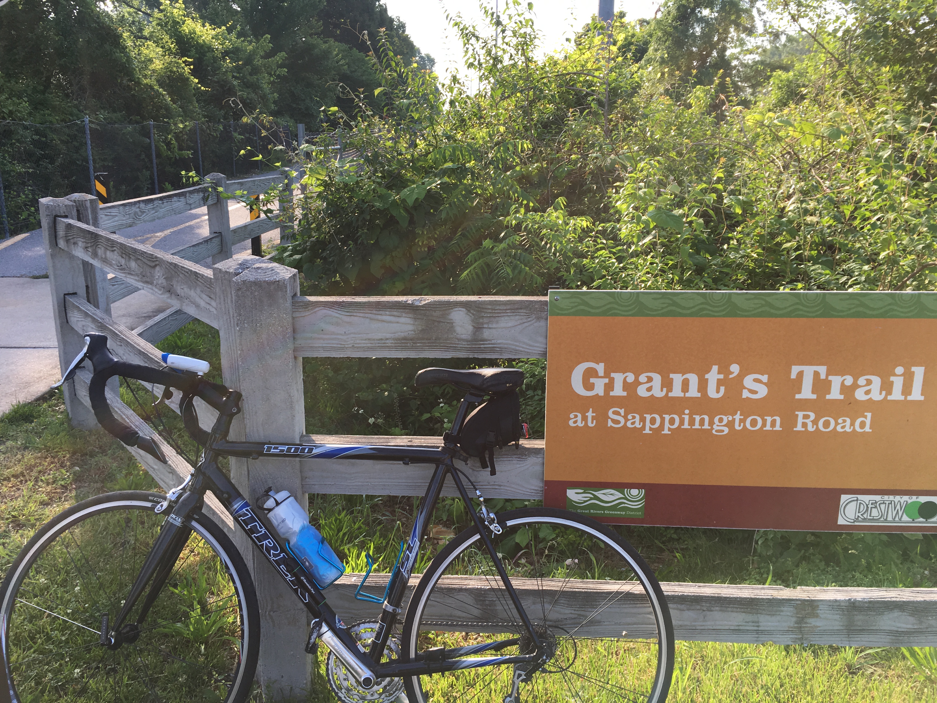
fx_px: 785
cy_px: 352
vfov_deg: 48.2
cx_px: 468
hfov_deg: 61.7
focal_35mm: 29
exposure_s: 1/371
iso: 25
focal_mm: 4.15
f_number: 2.2
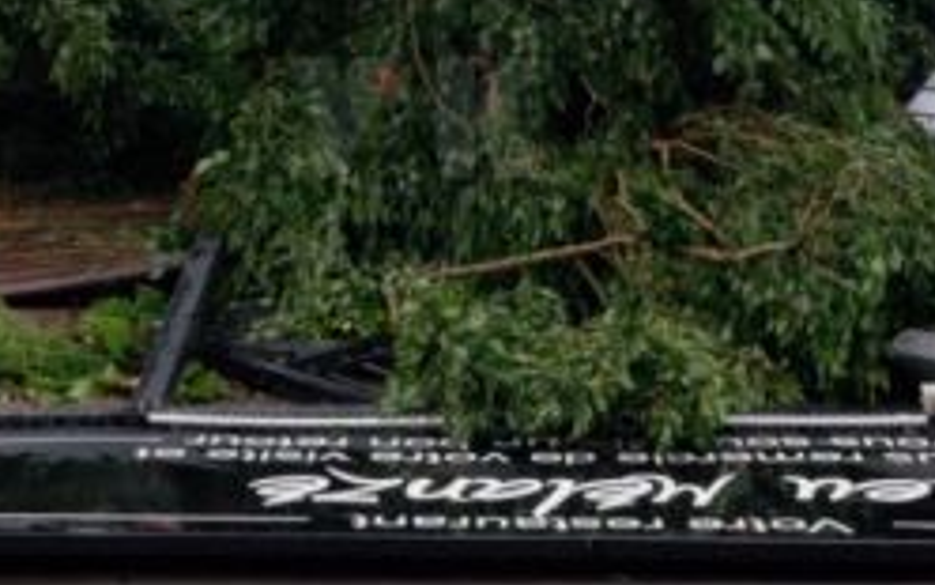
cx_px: 411
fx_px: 3007
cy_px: -340
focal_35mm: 118
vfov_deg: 10.6
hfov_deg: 17.7
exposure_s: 1/400
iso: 1000
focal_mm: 24
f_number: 13
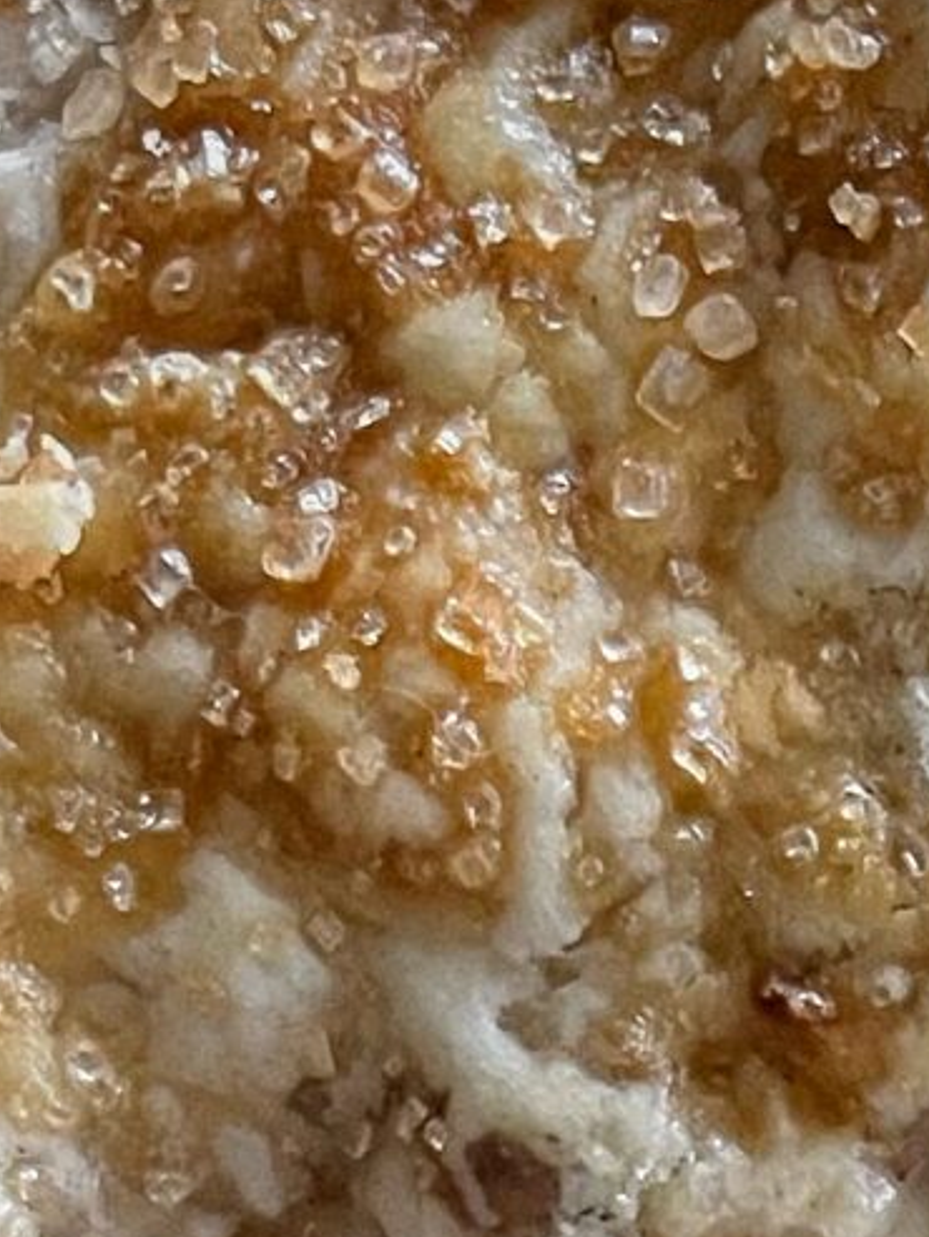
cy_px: 2637
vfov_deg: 12.5
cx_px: 1768
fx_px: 4829
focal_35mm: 135
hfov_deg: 10.3
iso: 500
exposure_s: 1/60
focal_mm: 5.1
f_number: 1.6
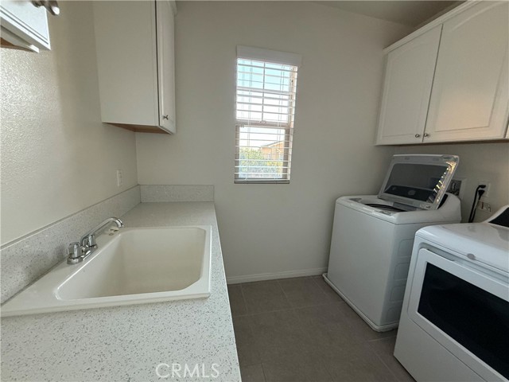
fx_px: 206
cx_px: 254
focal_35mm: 14
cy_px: 191
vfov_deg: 85.7
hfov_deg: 102.1
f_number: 2.2
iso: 400
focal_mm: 2.22
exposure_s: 1/60
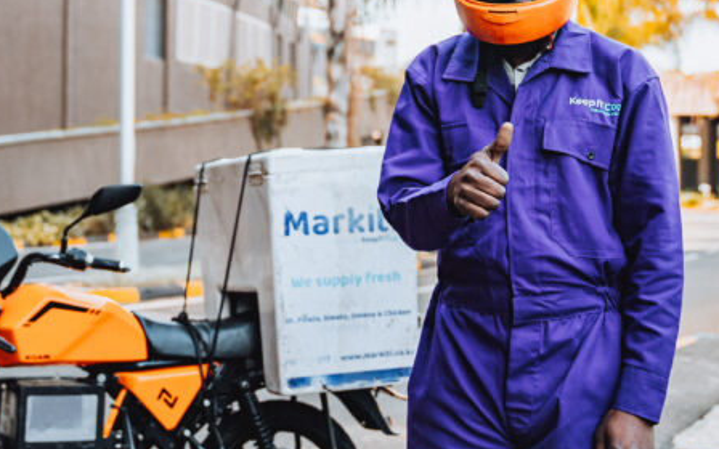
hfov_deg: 29.4
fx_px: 1372
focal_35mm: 70
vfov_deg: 18.5
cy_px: 121
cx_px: 339
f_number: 2.8
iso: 800
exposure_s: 1/250
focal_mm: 40
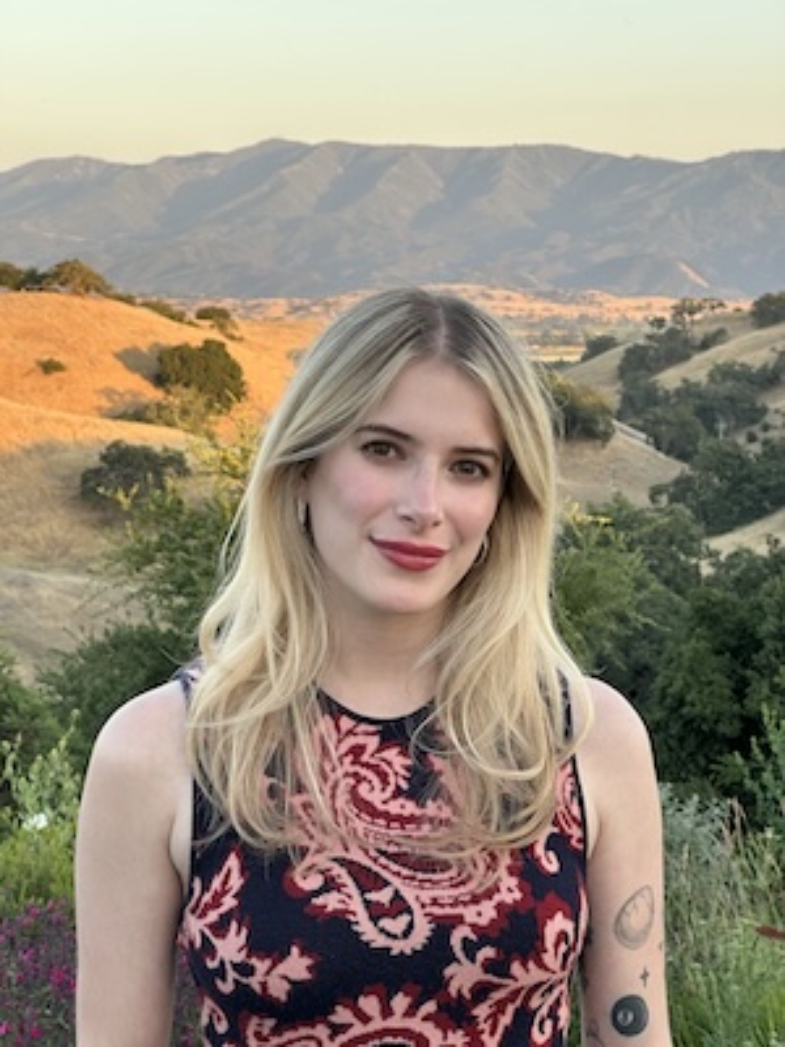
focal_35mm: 77
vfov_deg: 25.3
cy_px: 524
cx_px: 392
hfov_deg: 19.1
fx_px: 2328
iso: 80
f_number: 2.8
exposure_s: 1/120
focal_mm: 9
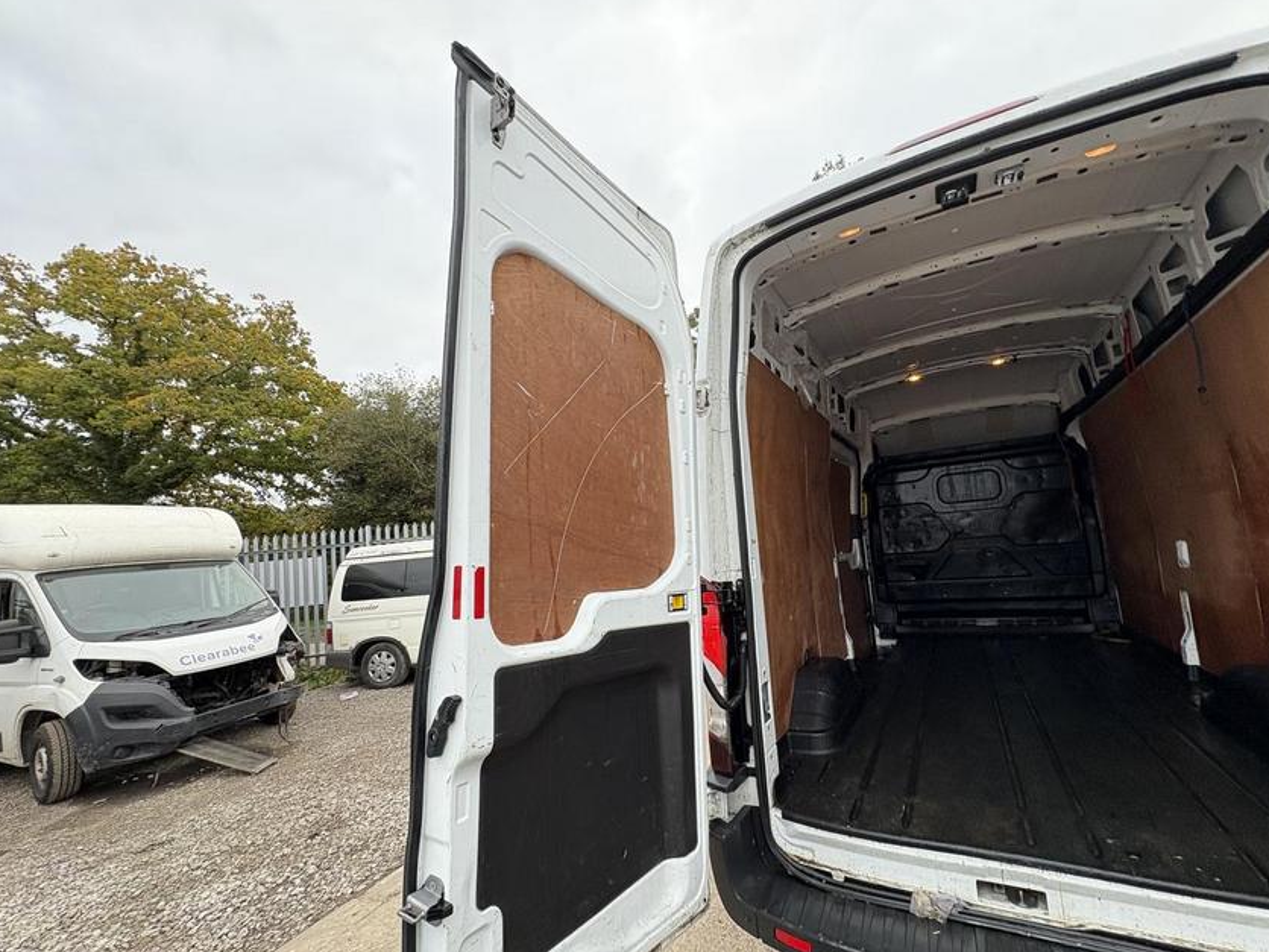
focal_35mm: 15
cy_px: 490
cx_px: 672
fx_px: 550
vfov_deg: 81.7
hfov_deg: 98.1
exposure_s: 1/99
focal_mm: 2.22
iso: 100
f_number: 2.2
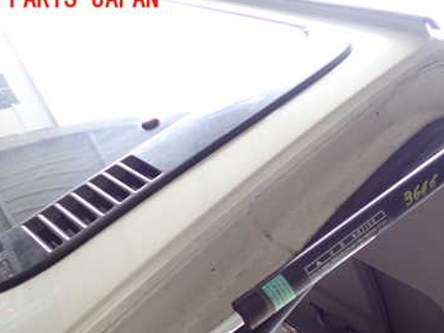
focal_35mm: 50
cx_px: 305
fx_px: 641
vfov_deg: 28.5
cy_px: 261
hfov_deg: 37.7
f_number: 2.3
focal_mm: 5.4
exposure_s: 1/125
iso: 200
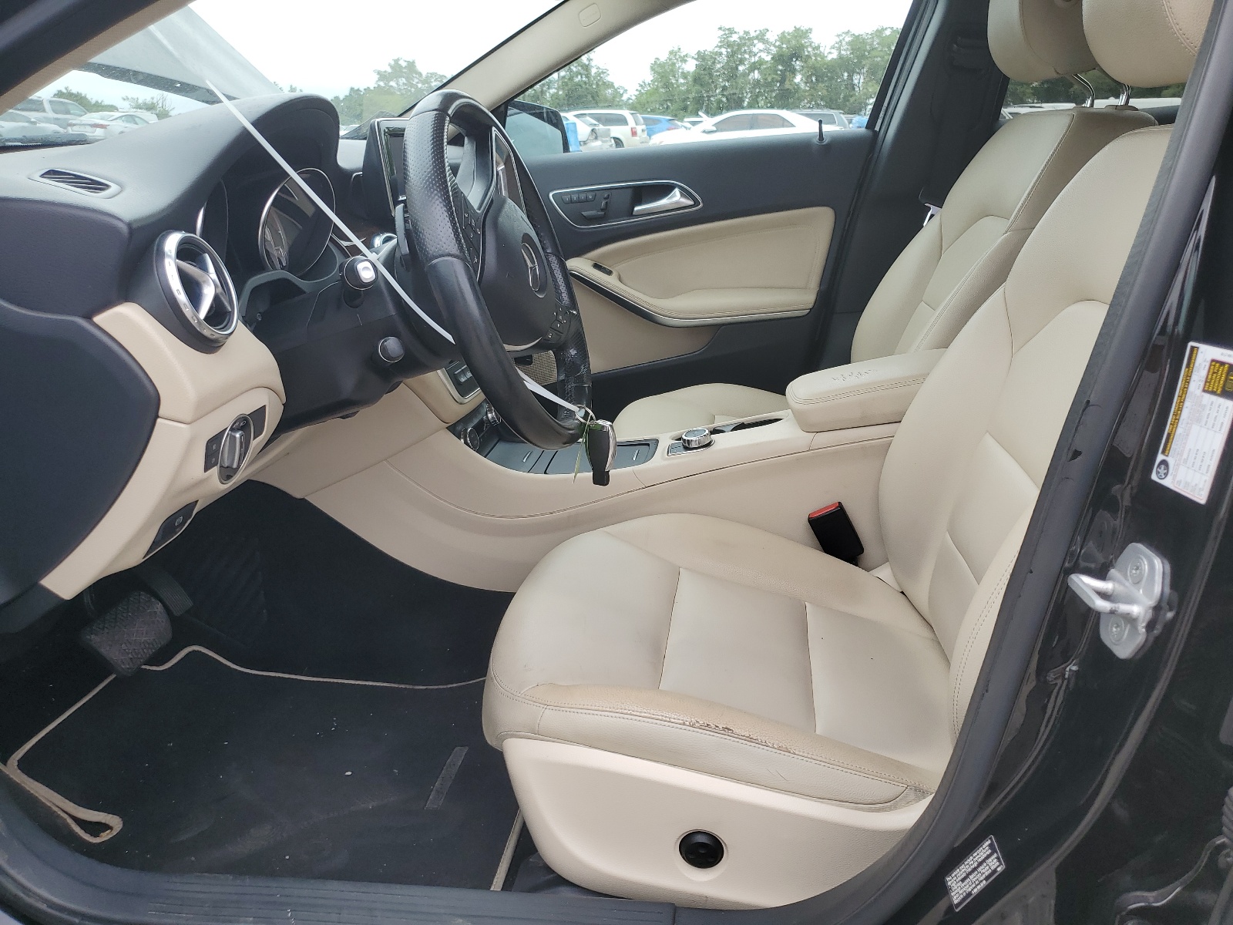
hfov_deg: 67.3
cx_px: 616
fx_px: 926
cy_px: 462
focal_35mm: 26
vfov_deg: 53.1
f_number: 1.5
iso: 50
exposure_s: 1/312
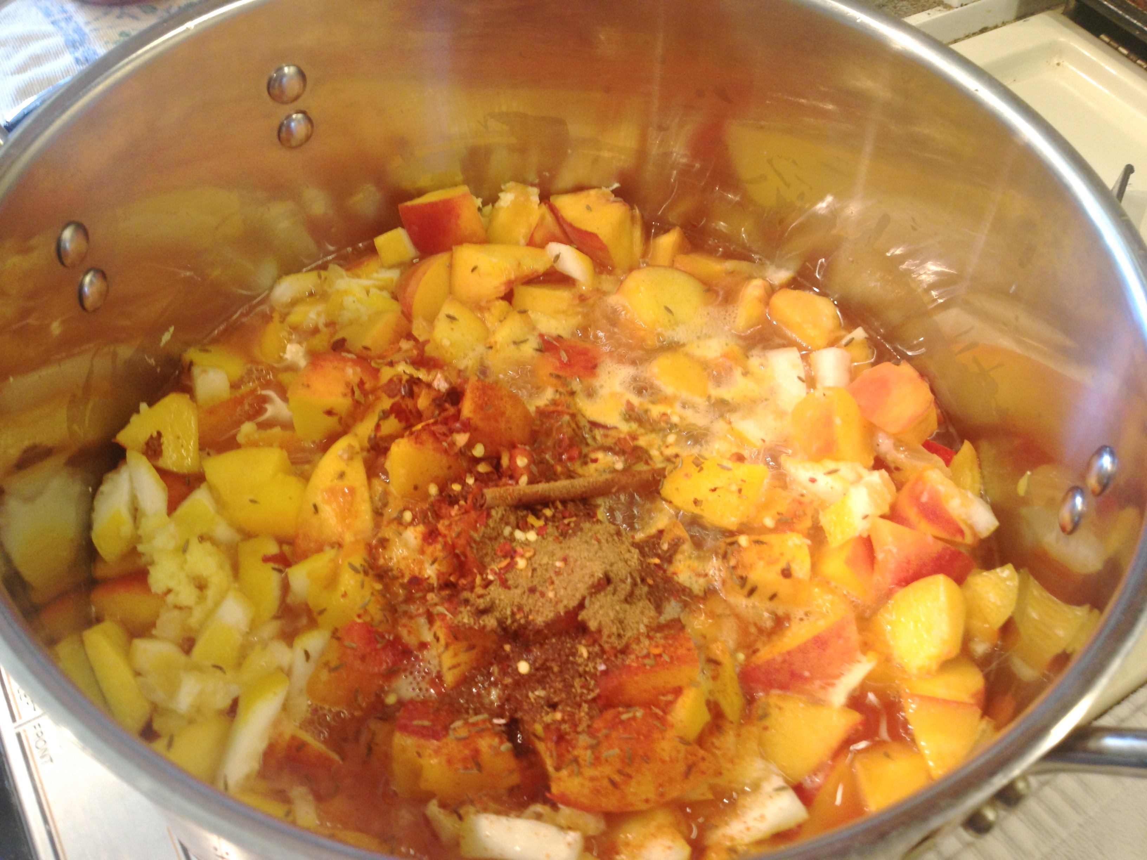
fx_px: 1160
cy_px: 430
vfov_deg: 40.7
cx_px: 574
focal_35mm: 35
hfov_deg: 52.6
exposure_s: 1/20
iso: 80
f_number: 2.4
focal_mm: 4.28
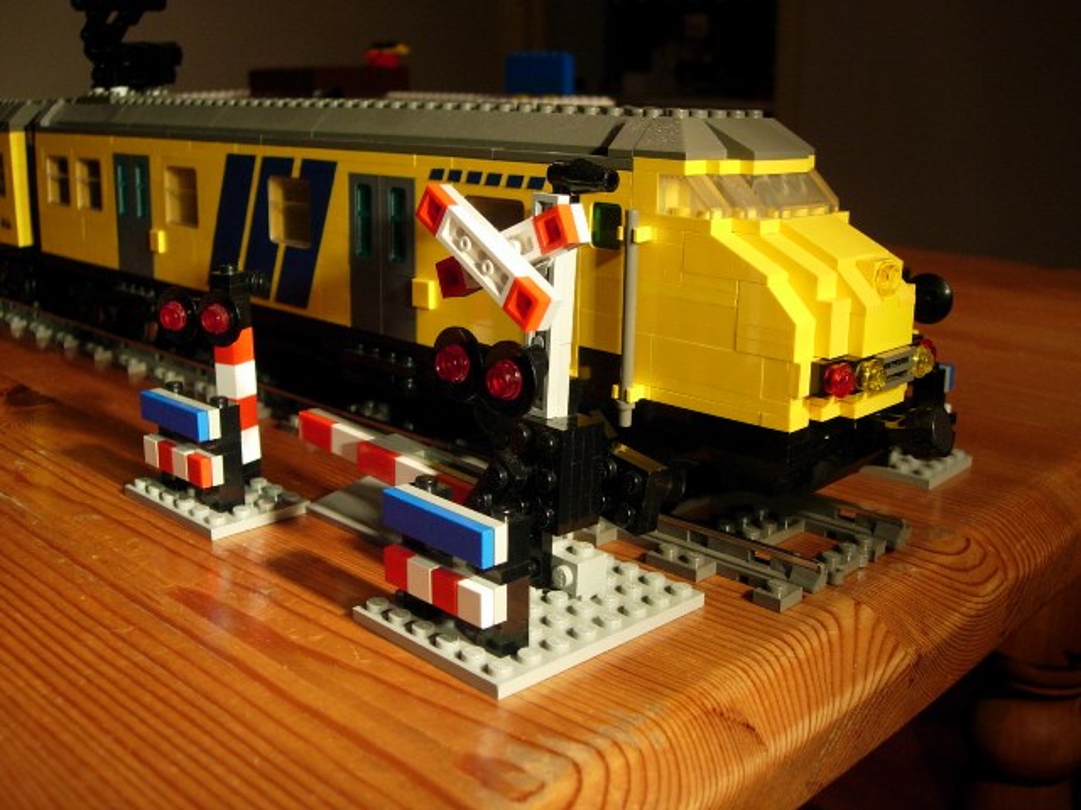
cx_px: 540
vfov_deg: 37.7
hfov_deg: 49.0
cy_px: 405
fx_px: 1187
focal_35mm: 38
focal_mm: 7.8
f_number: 2.8
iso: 125
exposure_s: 1/32
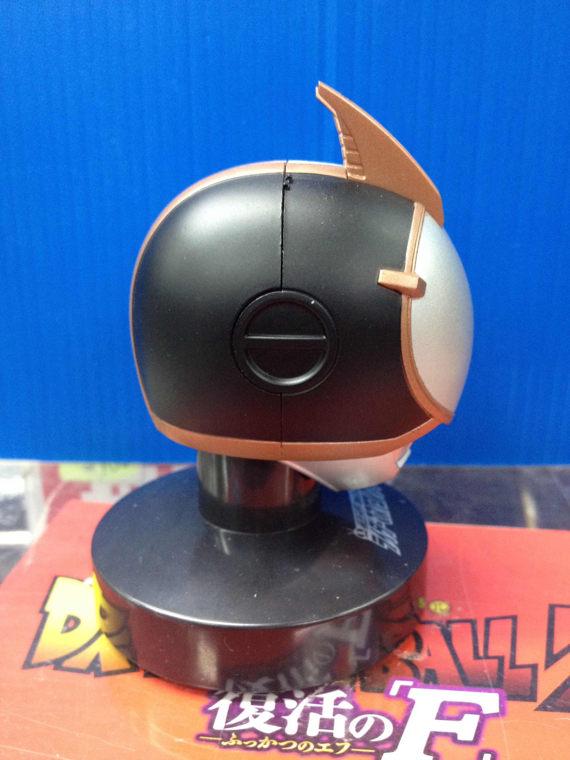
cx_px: 285
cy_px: 380
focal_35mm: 35
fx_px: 768
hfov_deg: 40.7
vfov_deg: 52.6
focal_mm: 4.28
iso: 250
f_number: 2.4
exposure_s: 1/20
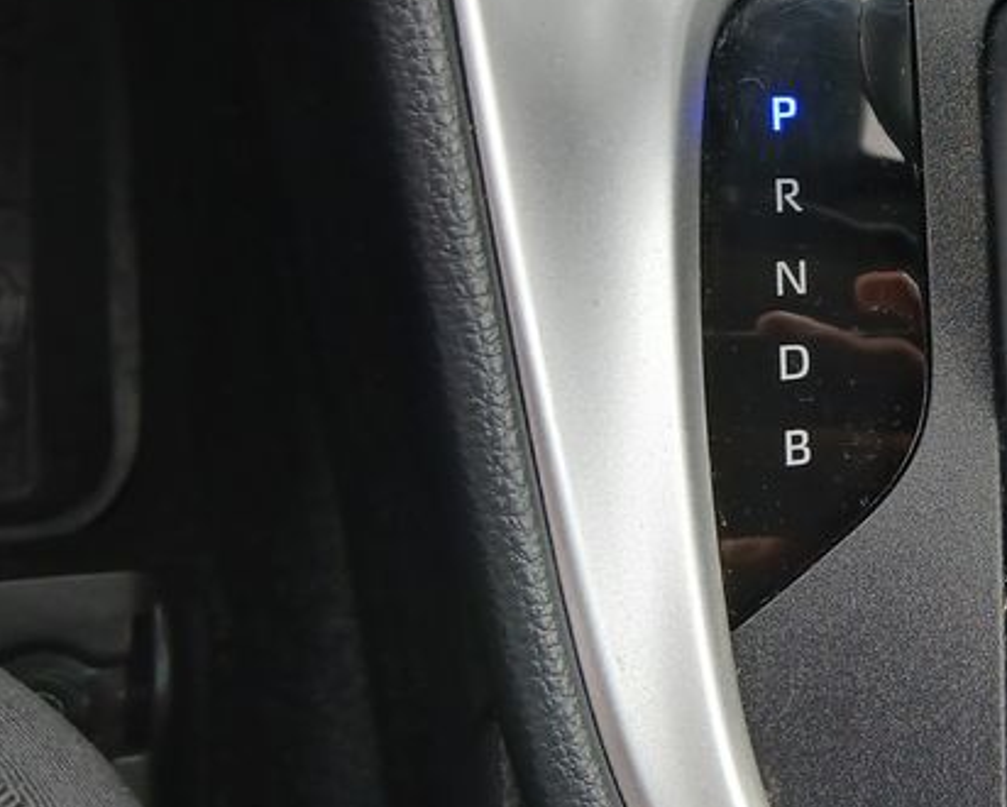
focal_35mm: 63
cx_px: 1171
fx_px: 1878
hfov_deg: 27.0
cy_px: 81
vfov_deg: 23.6
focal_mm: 3.98
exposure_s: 1/50
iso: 80
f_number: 1.8
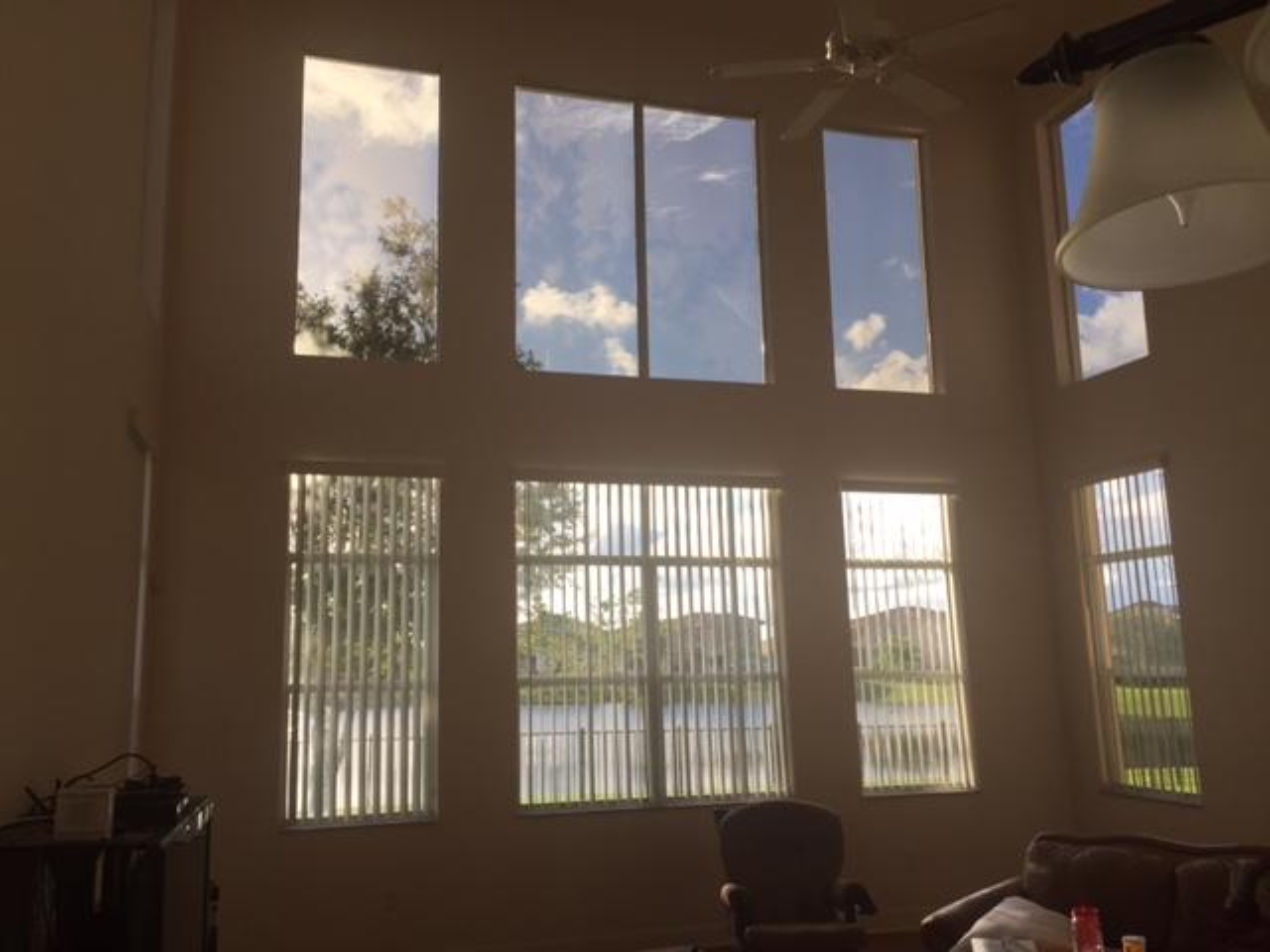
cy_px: 476
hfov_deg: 61.7
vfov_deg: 48.2
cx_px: 635
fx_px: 1064
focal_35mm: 29
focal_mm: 4.15
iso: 32
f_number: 2.2
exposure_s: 1/581
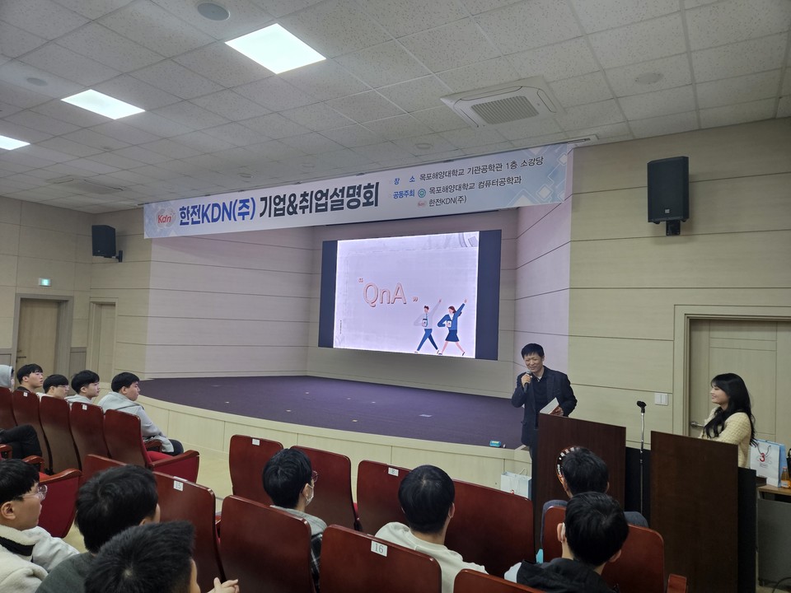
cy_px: 296
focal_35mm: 23
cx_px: 396
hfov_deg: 73.9
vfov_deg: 58.9
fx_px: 526
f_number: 1.8
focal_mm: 5.4
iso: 200
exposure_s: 1/120
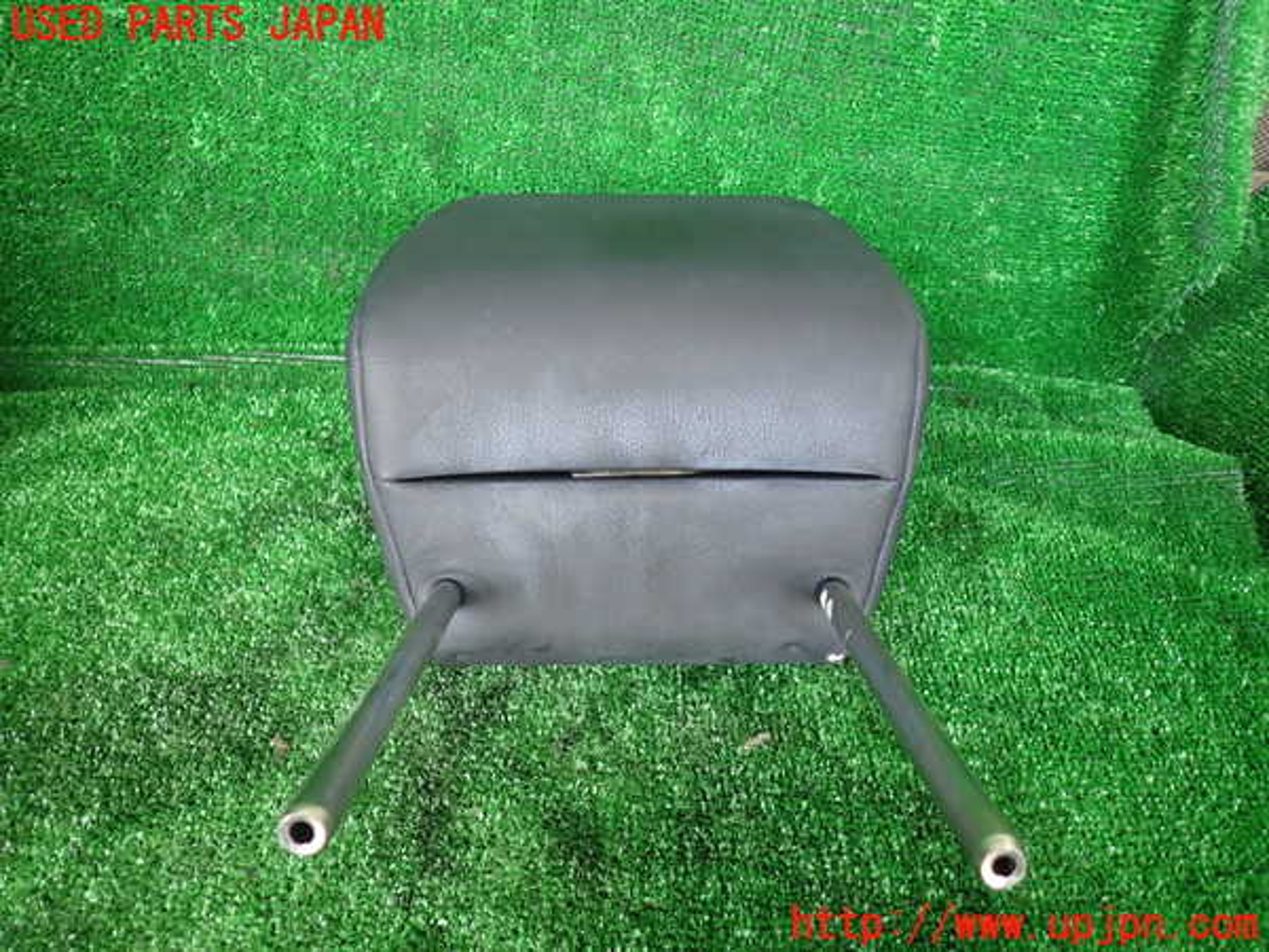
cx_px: 634
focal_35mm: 25
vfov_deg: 54.9
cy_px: 476
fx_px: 916
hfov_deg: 69.4
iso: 200
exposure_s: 1/50
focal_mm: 4.5
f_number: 2
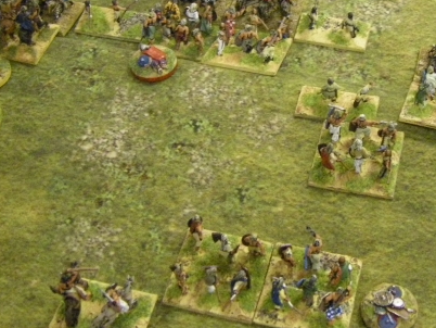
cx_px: 336
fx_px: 920
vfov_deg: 20.0
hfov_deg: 26.3
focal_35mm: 73
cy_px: 79
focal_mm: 6.3
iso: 800
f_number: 3.5
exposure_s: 1/40
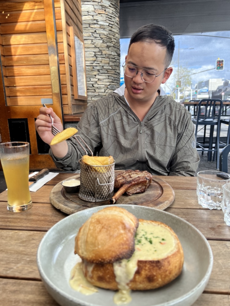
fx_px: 230
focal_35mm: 26
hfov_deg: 53.1
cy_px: 153
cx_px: 115
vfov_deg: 67.3
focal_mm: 5.7
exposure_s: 1/195
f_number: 1.5
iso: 50
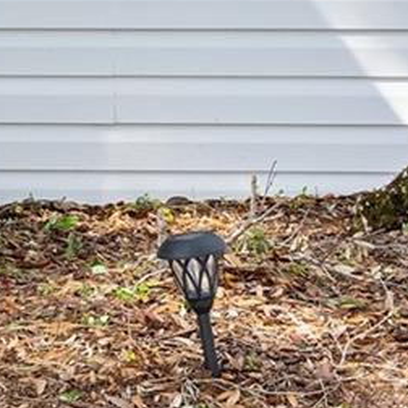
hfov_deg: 6.8
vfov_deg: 7.0
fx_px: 3269
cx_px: -513
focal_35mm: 245
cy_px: -223
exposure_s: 1/500
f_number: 9
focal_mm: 45.4
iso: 1250
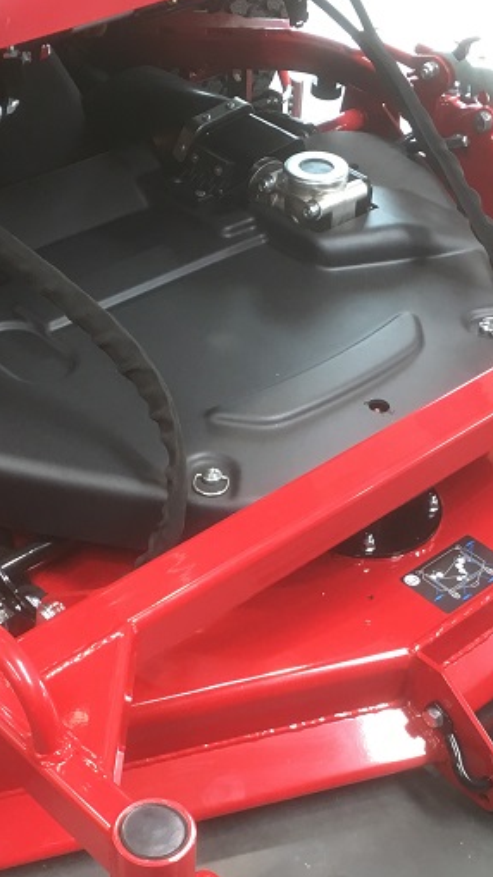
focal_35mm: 59
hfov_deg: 20.4
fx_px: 1372
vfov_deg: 35.2
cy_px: 569
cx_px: 238
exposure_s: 1/33
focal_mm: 4.15
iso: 50
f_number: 2.2
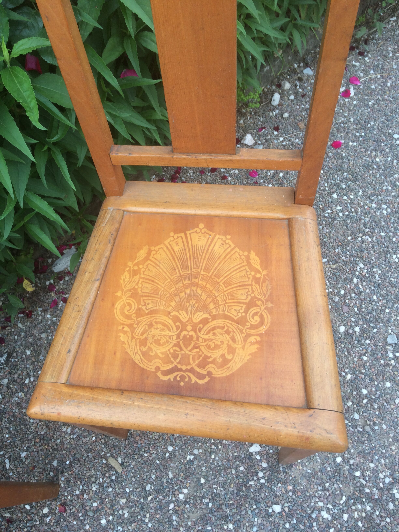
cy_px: 266
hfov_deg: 48.2
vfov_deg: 61.7
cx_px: 200
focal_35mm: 29
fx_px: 446
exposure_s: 1/100
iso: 32
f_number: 2.2
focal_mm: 4.15
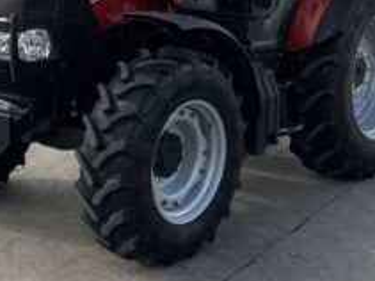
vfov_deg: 16.4
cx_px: 107
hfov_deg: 22.1
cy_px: -4
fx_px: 953
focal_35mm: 88
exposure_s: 1/1412
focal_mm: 3
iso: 16
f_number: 1.8
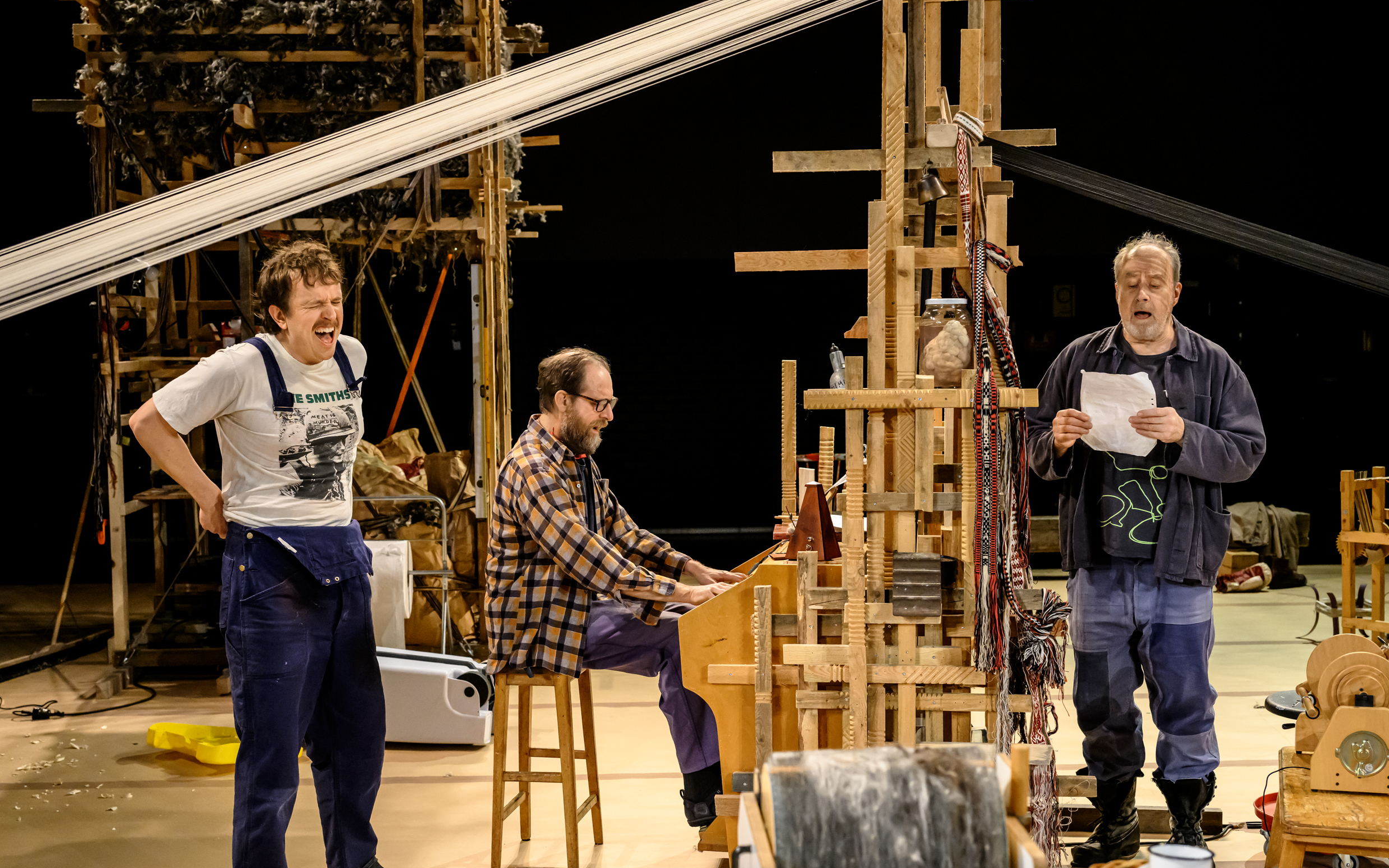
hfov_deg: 44.4
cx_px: 696
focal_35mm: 45
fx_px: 1704
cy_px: 457
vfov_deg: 28.6
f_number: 4
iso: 8000
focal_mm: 44
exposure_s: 1/200
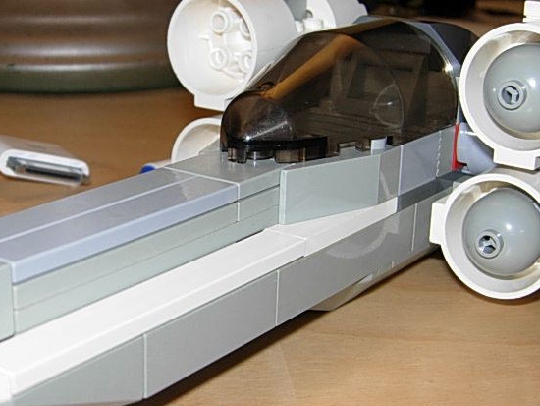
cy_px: 204
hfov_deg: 28.8
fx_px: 1046
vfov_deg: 21.9
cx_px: 195
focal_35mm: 67
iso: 50
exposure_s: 1/45.2
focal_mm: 7.5
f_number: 3.8
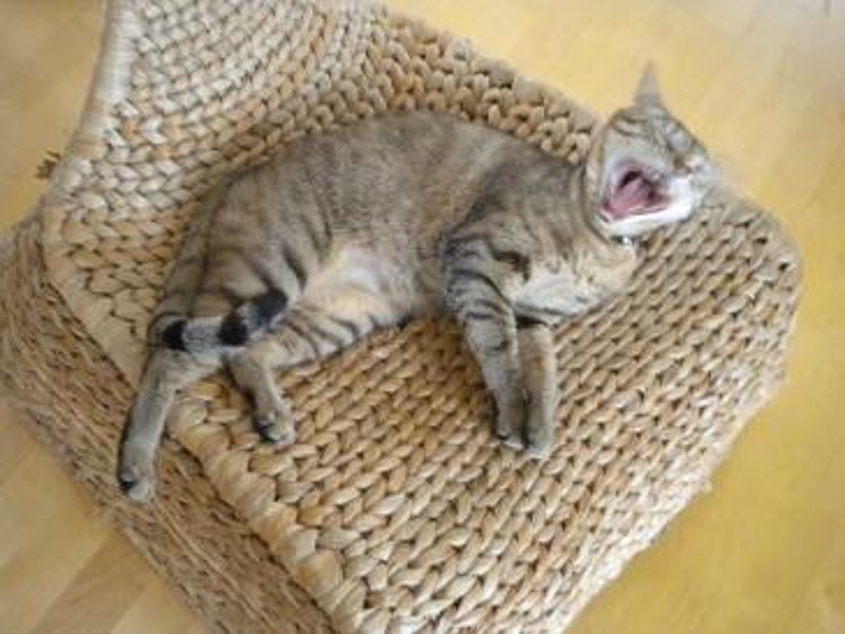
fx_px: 1001
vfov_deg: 35.2
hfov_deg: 45.8
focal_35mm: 41
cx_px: 422
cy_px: 317
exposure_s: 1/4.1
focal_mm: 7.4
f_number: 3.5
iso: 800
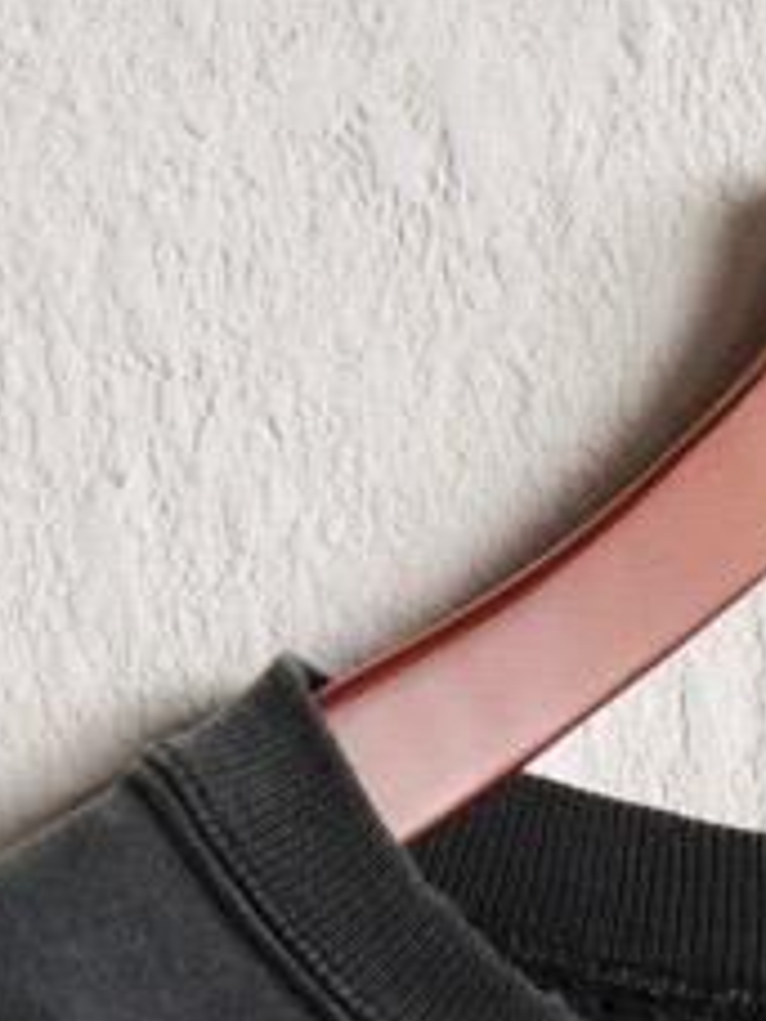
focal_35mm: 187
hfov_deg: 7.8
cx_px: 1044
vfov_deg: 10.1
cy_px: 1753
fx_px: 5517
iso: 640
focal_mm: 25
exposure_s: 1/60
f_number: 3.5
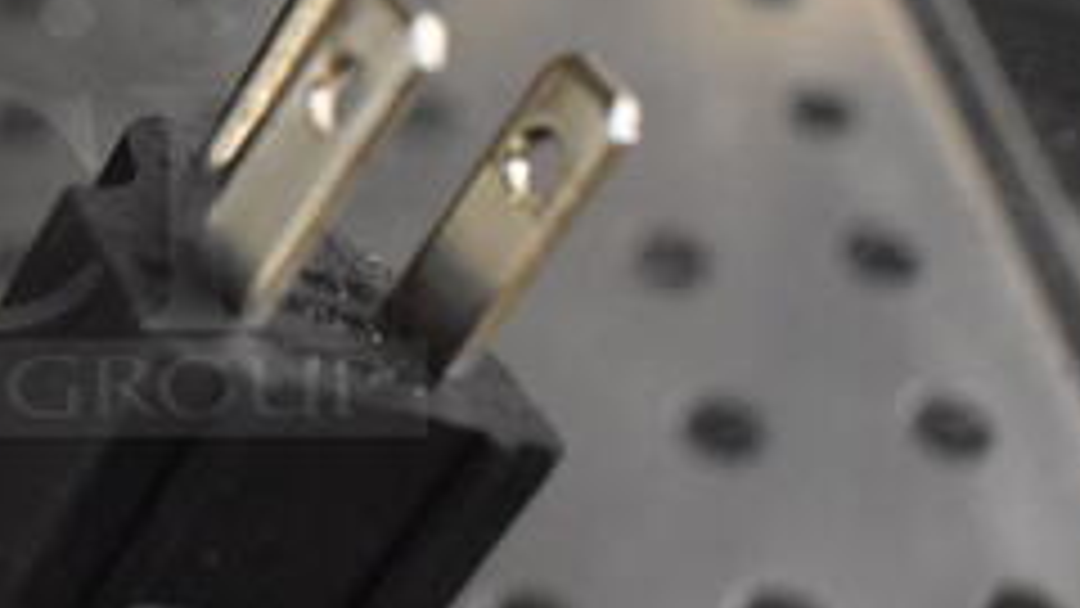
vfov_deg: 16.7
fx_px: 2062
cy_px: 198
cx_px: -72
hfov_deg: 27.2
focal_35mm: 72
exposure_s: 1/125
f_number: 3.5
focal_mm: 18
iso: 5600
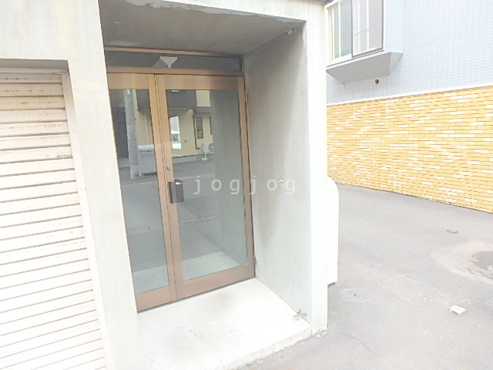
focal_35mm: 21
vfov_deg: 63.4
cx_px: 246
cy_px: 185
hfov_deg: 79.0
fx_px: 299
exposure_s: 1/125
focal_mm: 3.7
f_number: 3.5
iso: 125
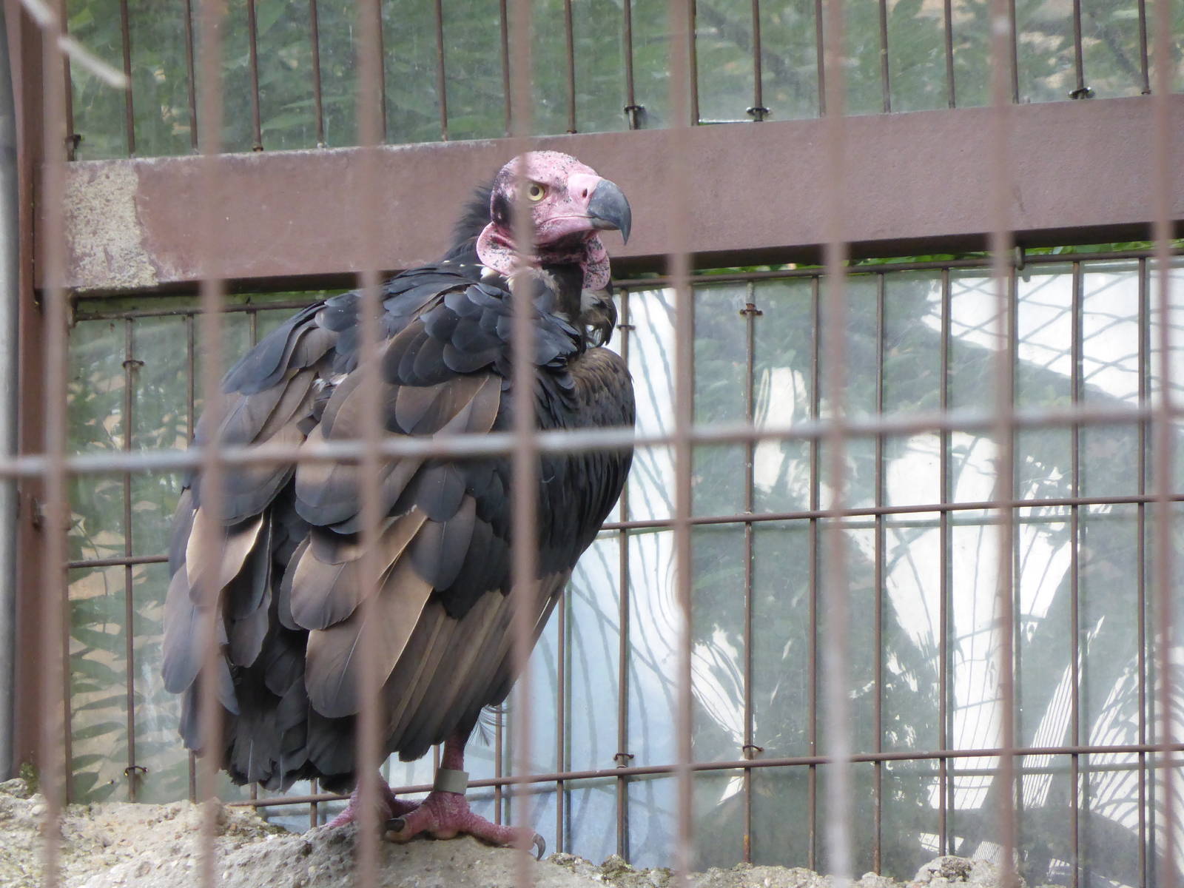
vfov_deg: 3.5
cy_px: 444
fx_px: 14537
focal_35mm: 425
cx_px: 592
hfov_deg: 4.7
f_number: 5.9
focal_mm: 68.9
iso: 400
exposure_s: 1/60
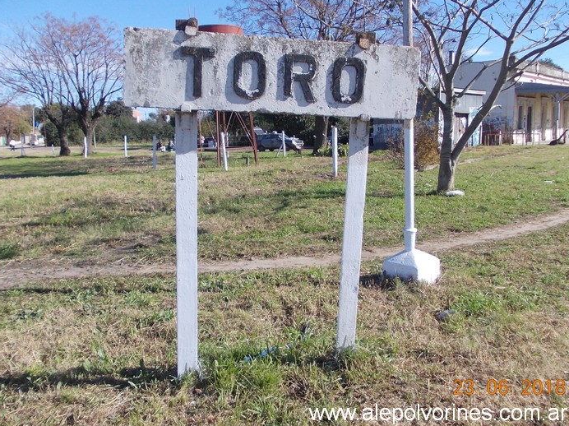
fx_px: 509
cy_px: 207
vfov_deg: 45.4
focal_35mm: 31
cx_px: 283
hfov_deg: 58.4
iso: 80
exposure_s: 1/250
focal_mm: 4
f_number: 5.4
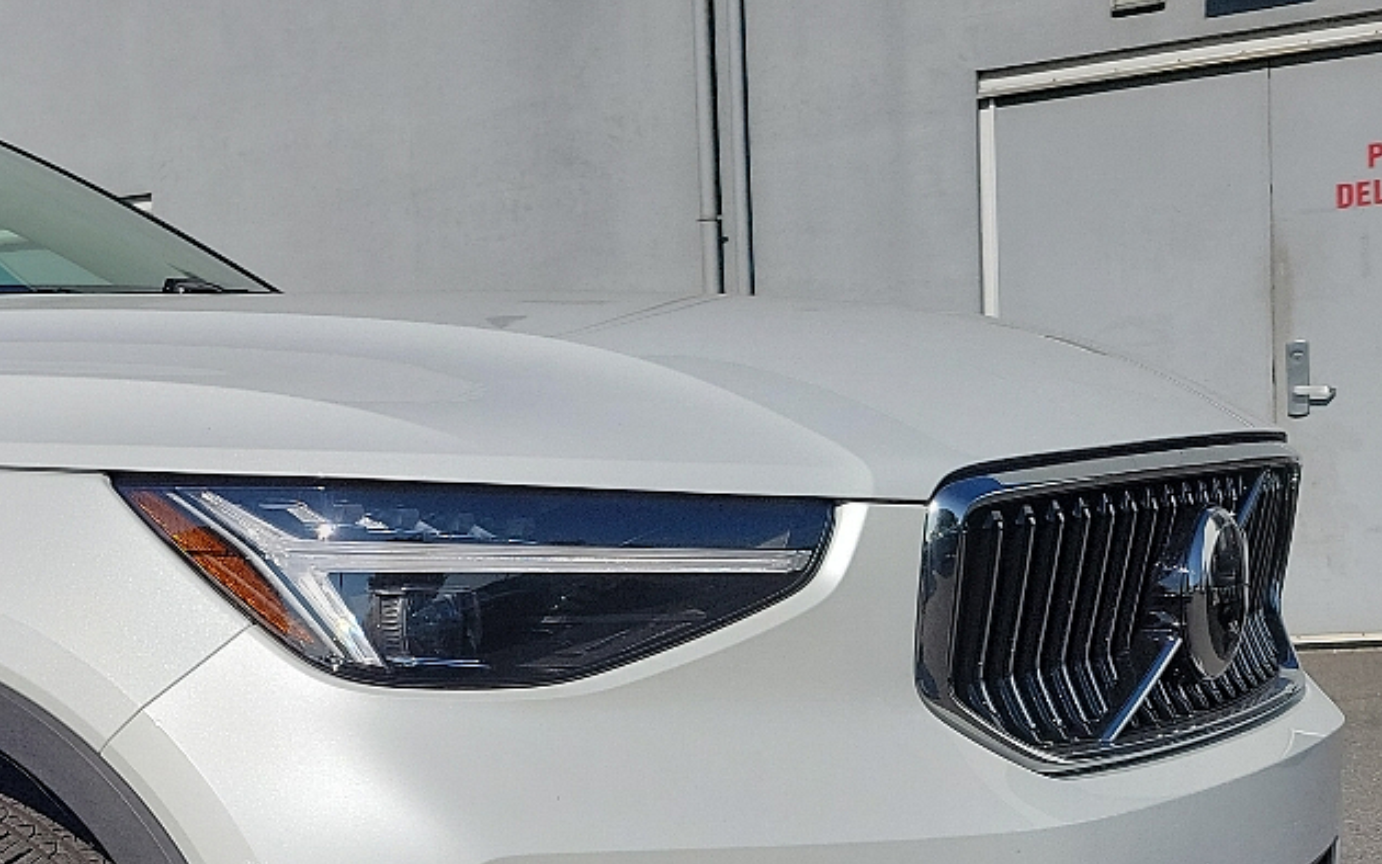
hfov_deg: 27.0
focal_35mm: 70
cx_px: -125
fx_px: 2637
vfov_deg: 18.3
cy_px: 798
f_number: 1.8
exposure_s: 1/5000
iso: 50
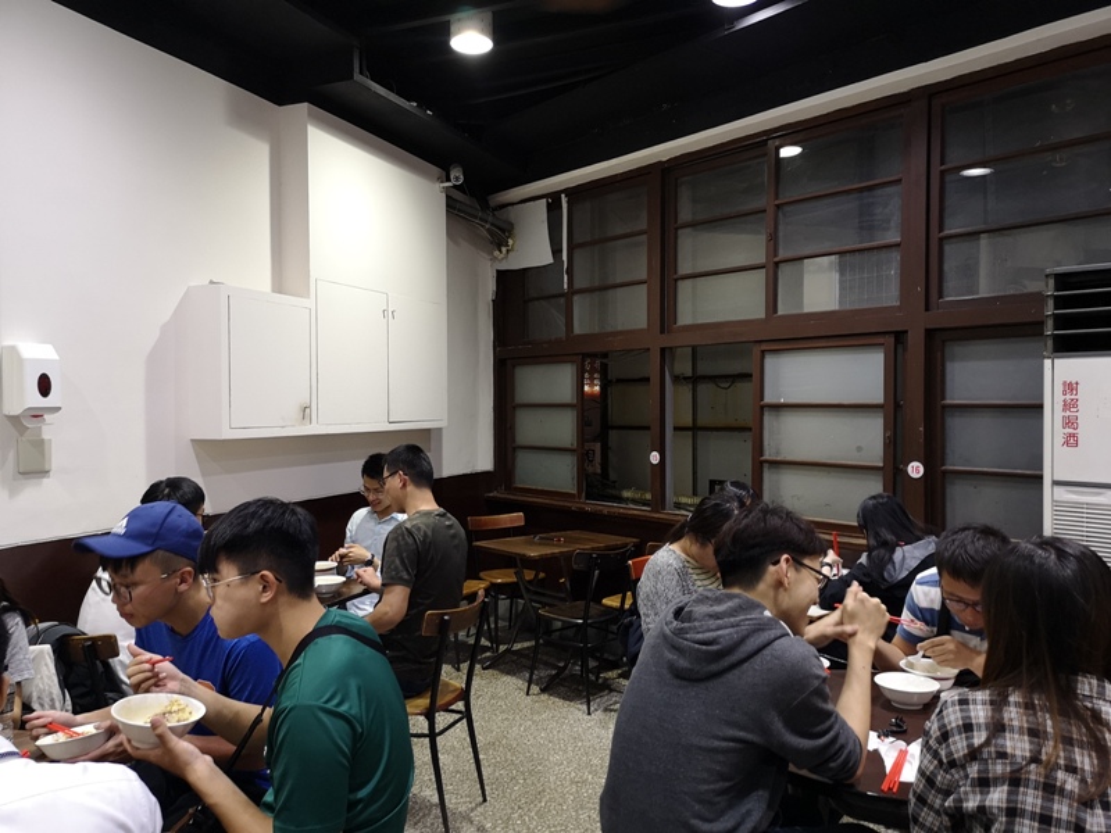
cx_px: 556
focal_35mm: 27
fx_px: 867
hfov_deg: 65.3
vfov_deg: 51.4
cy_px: 416
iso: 200
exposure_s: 1/40
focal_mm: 3.95
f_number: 1.8
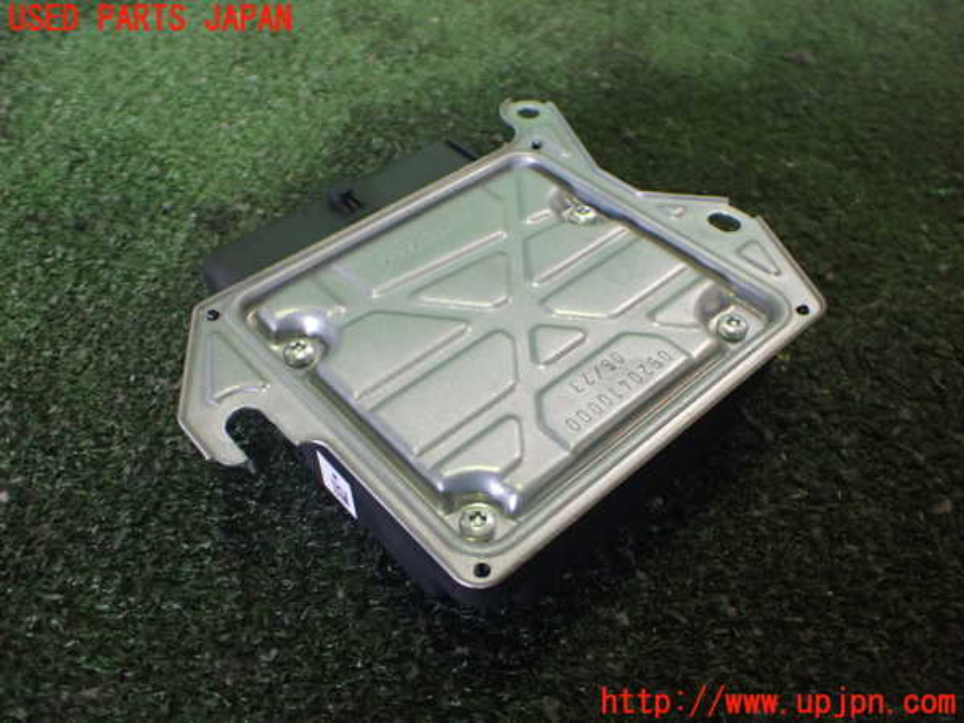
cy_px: 362
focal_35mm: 30
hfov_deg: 60.0
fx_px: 835
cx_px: 482
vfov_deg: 46.8
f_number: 2.3
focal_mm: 5.4
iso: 800
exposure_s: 1/125
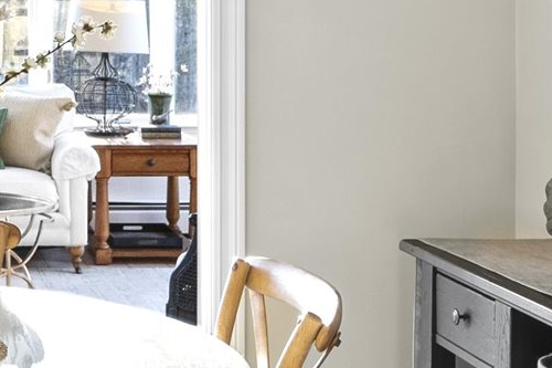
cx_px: -107
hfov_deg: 21.3
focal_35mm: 89
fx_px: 1365
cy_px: 19
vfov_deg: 15.1
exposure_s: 2.5
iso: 250
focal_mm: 14.5
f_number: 7.1
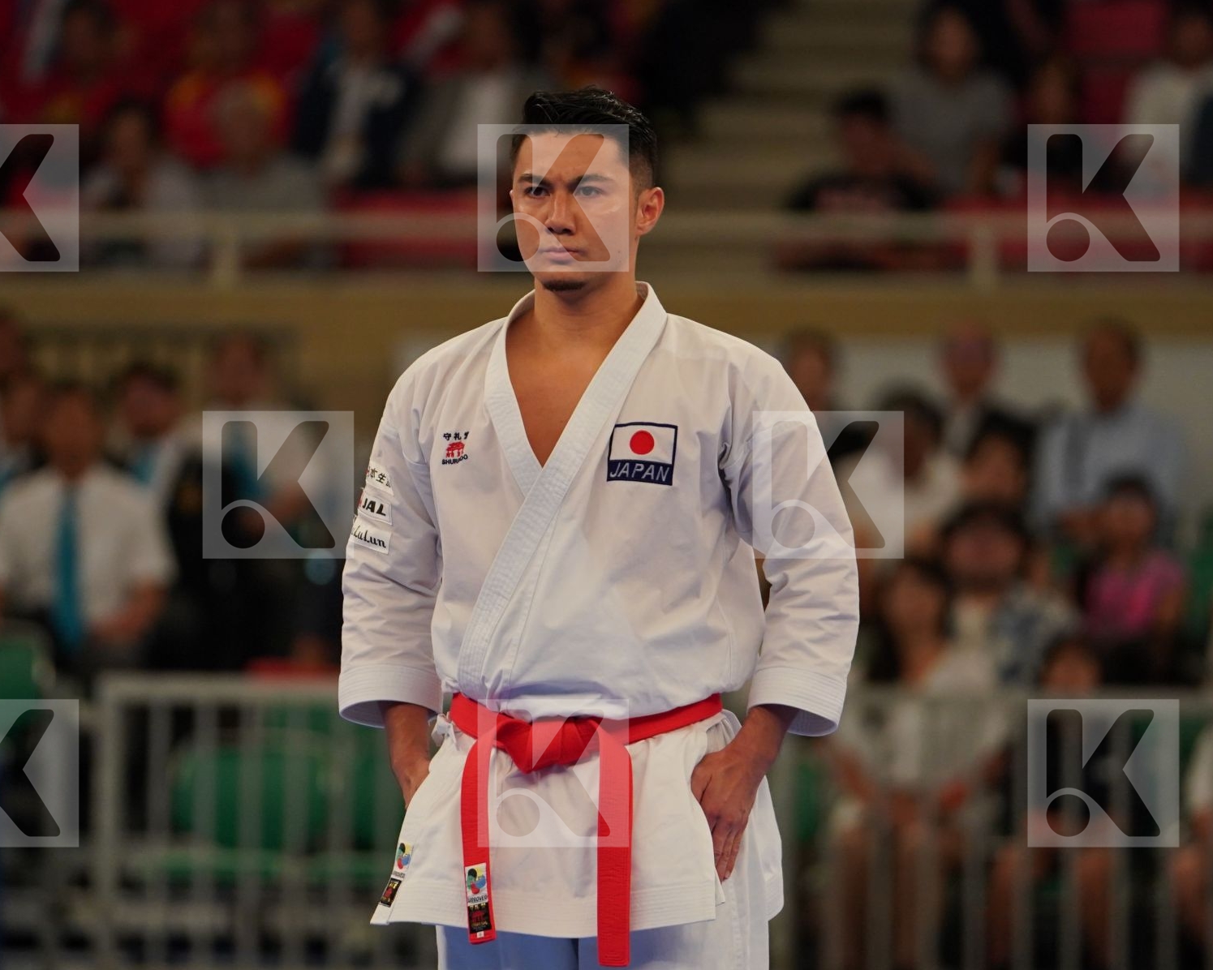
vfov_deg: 4.6
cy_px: 485
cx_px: 553
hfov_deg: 5.7
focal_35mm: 339
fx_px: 12170
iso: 1600
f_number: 2.8
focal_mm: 200
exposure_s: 1/1000
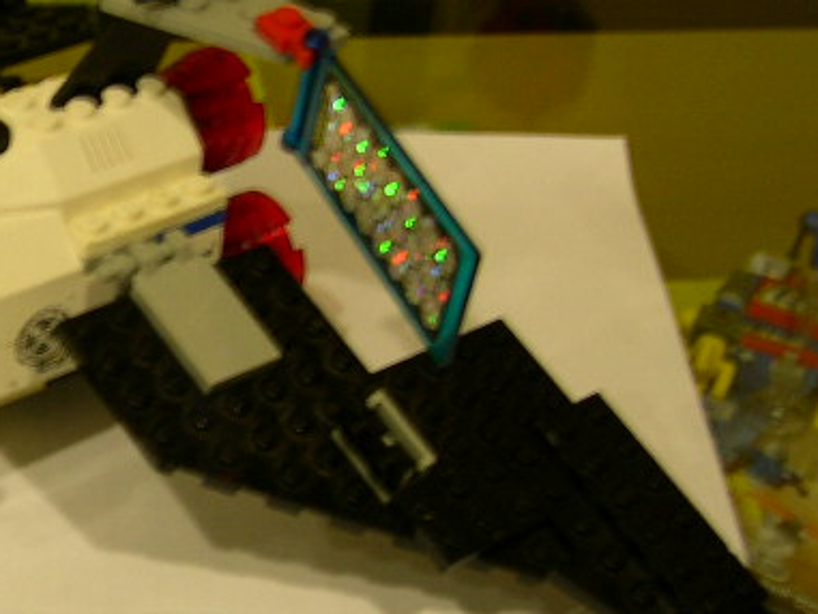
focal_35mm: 102
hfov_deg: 18.4
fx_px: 2411
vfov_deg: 14.5
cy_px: 305
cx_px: -133
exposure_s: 1/6.5
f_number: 2.8
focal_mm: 8
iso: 100
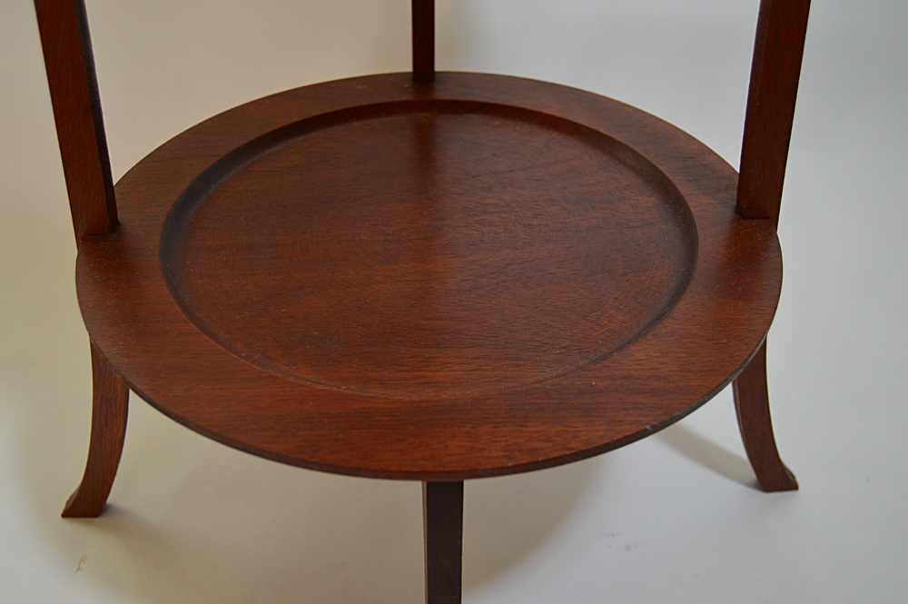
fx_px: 983
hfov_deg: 49.6
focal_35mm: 39
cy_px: 302
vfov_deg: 34.2
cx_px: 454
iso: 500
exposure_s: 1/60
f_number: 4
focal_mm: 26
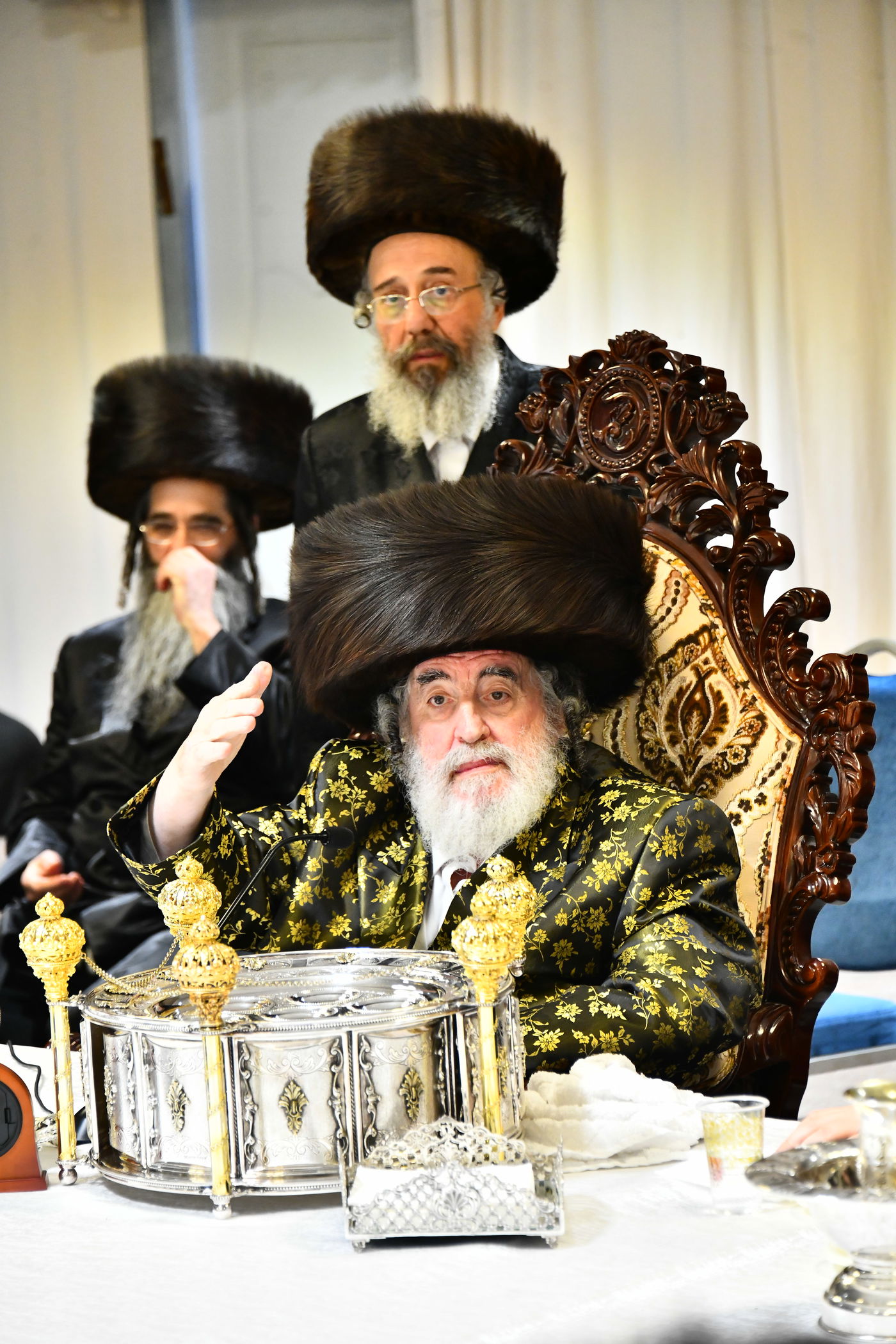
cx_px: 448
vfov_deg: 13.7
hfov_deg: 9.1
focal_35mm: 150
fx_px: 5600
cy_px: 672
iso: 3200
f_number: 5.6
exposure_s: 1/160
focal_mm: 150
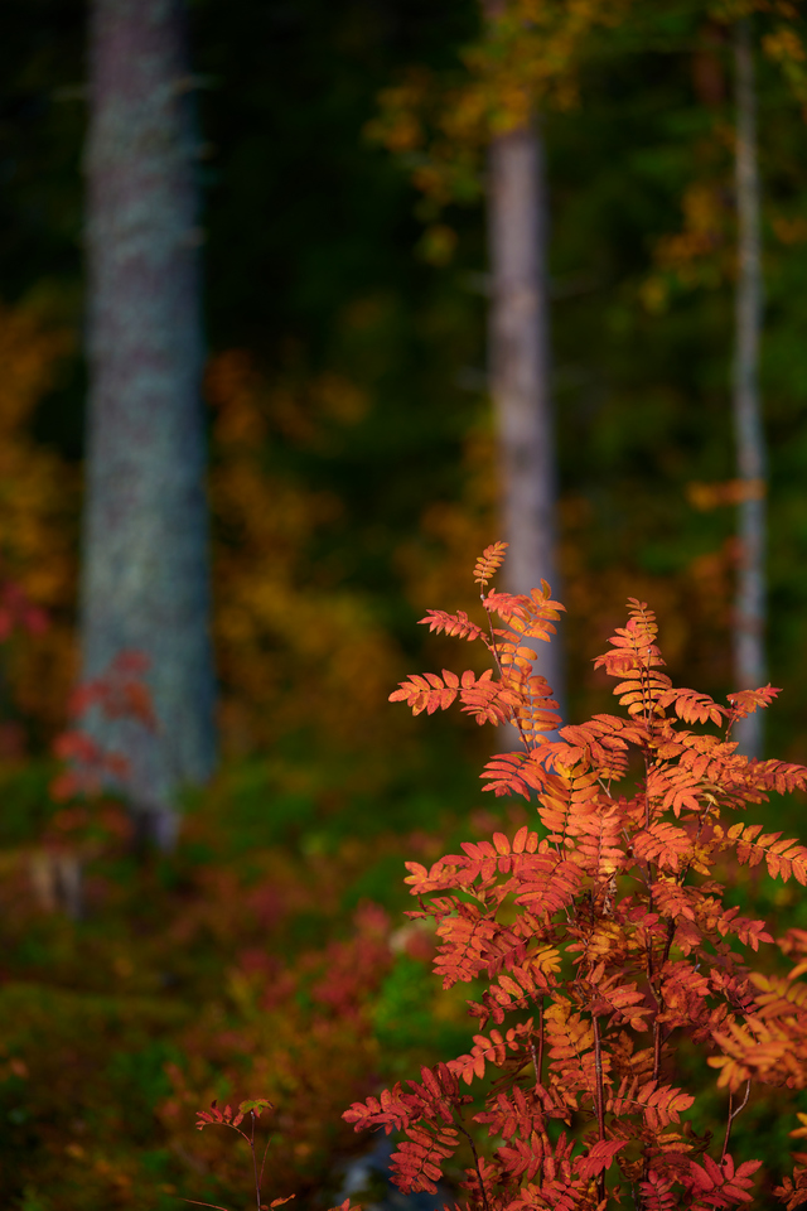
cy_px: 606
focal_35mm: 125
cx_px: 404
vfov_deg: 16.4
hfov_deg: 11.0
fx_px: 4203
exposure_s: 1/250
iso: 100
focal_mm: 125
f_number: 2.8
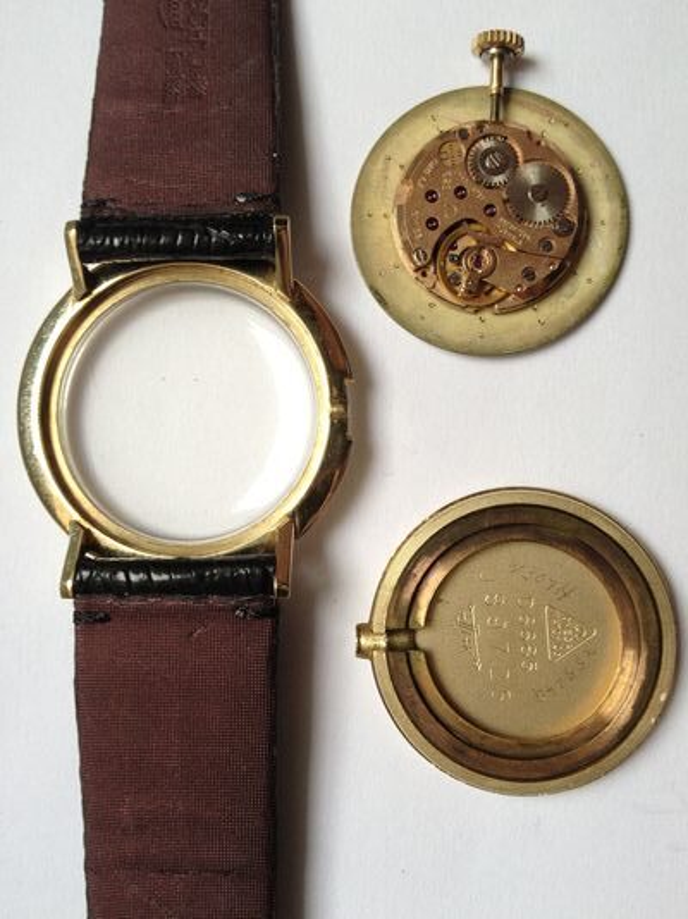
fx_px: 928
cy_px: 460
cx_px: 344
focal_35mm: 35
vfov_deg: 52.6
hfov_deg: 40.7
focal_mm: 4.28
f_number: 2.4
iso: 80
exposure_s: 1/60
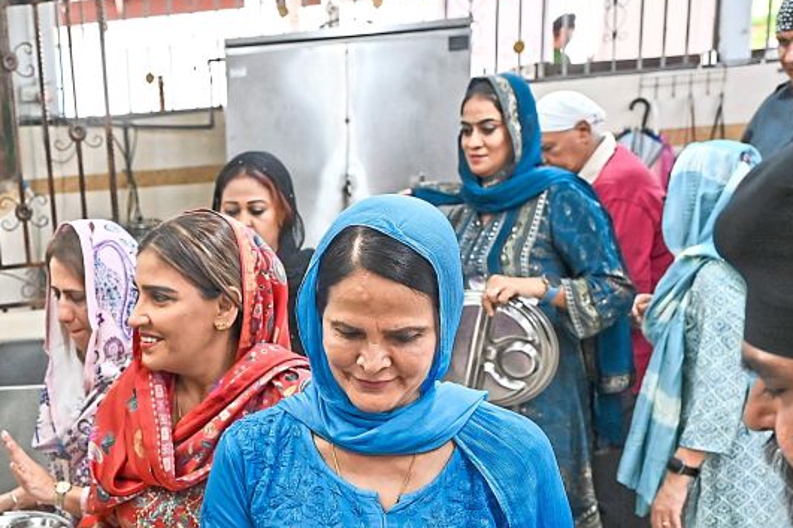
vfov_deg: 23.5
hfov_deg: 33.4
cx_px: 52
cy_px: 478
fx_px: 1233
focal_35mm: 56
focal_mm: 24
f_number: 4
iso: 2000
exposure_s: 1/200
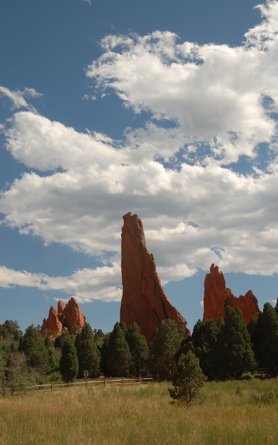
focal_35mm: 43
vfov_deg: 46.2
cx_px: 147
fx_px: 521
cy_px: 223
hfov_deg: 29.9
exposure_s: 1/500
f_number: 7.1
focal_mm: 28
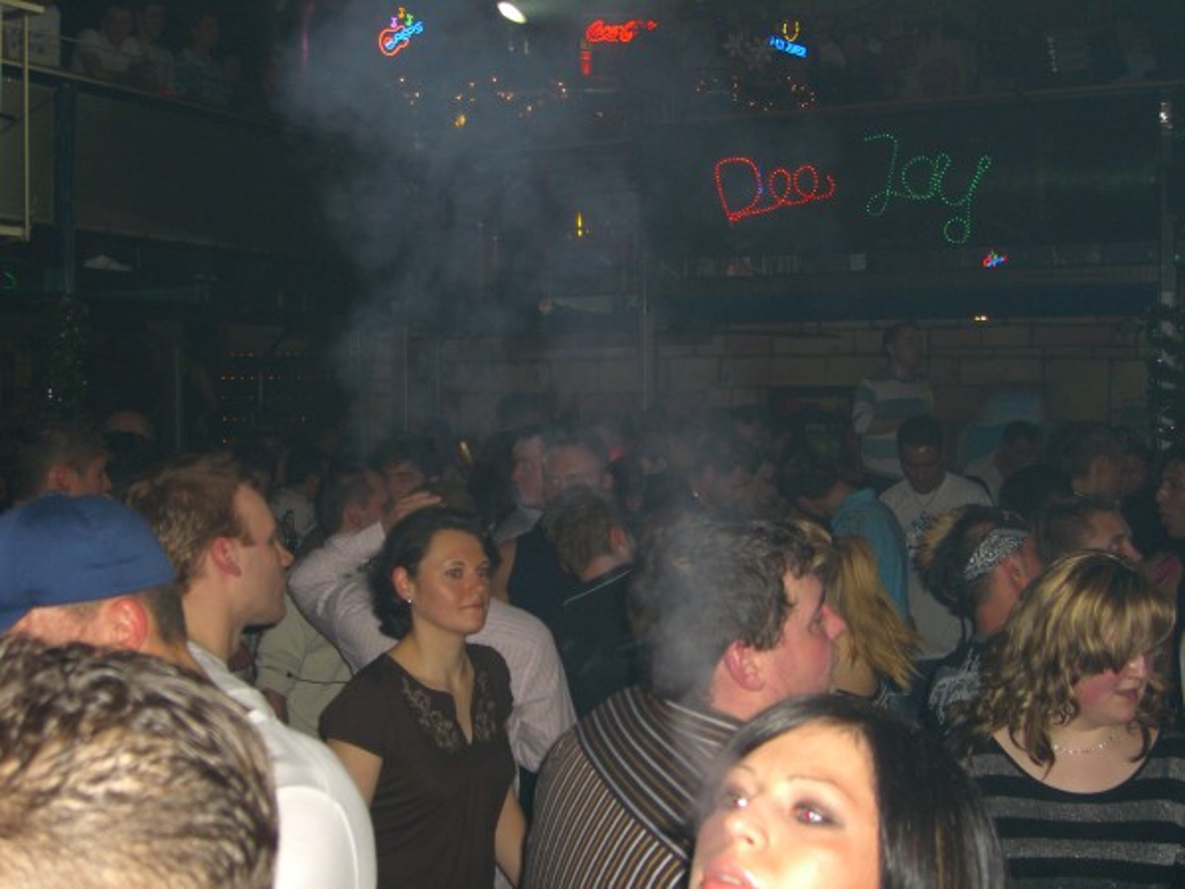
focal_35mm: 46
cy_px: 444
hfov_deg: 41.2
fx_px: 1575
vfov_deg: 31.5
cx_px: 592
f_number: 3.1
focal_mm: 9.5
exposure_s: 1/60
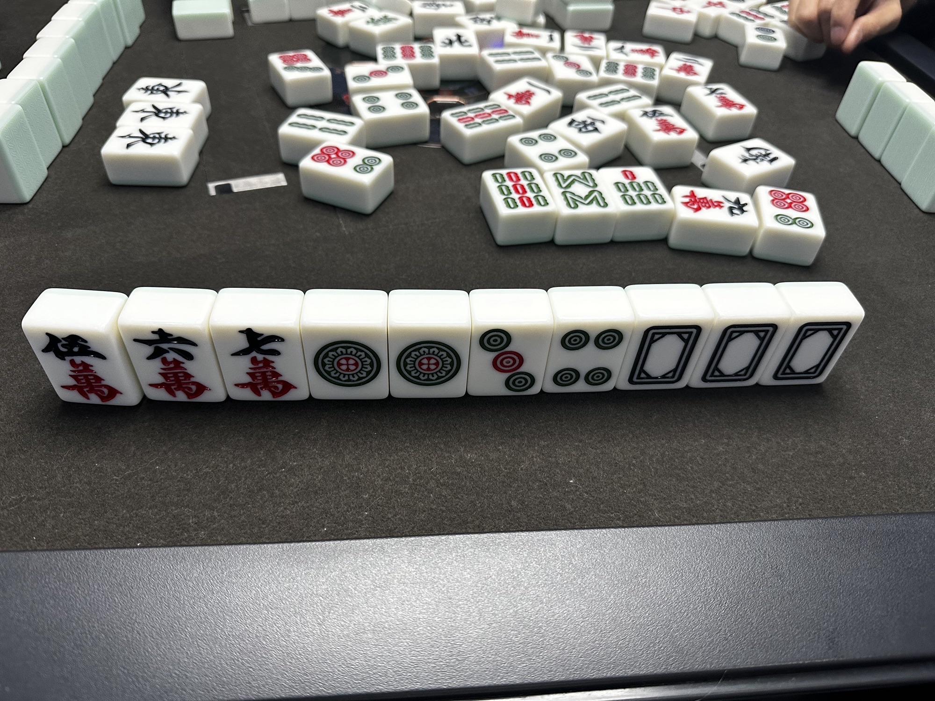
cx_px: 468
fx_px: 648
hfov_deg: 71.6
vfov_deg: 56.8
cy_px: 350
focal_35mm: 24
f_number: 1.78
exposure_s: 1/118
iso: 250
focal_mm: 6.86
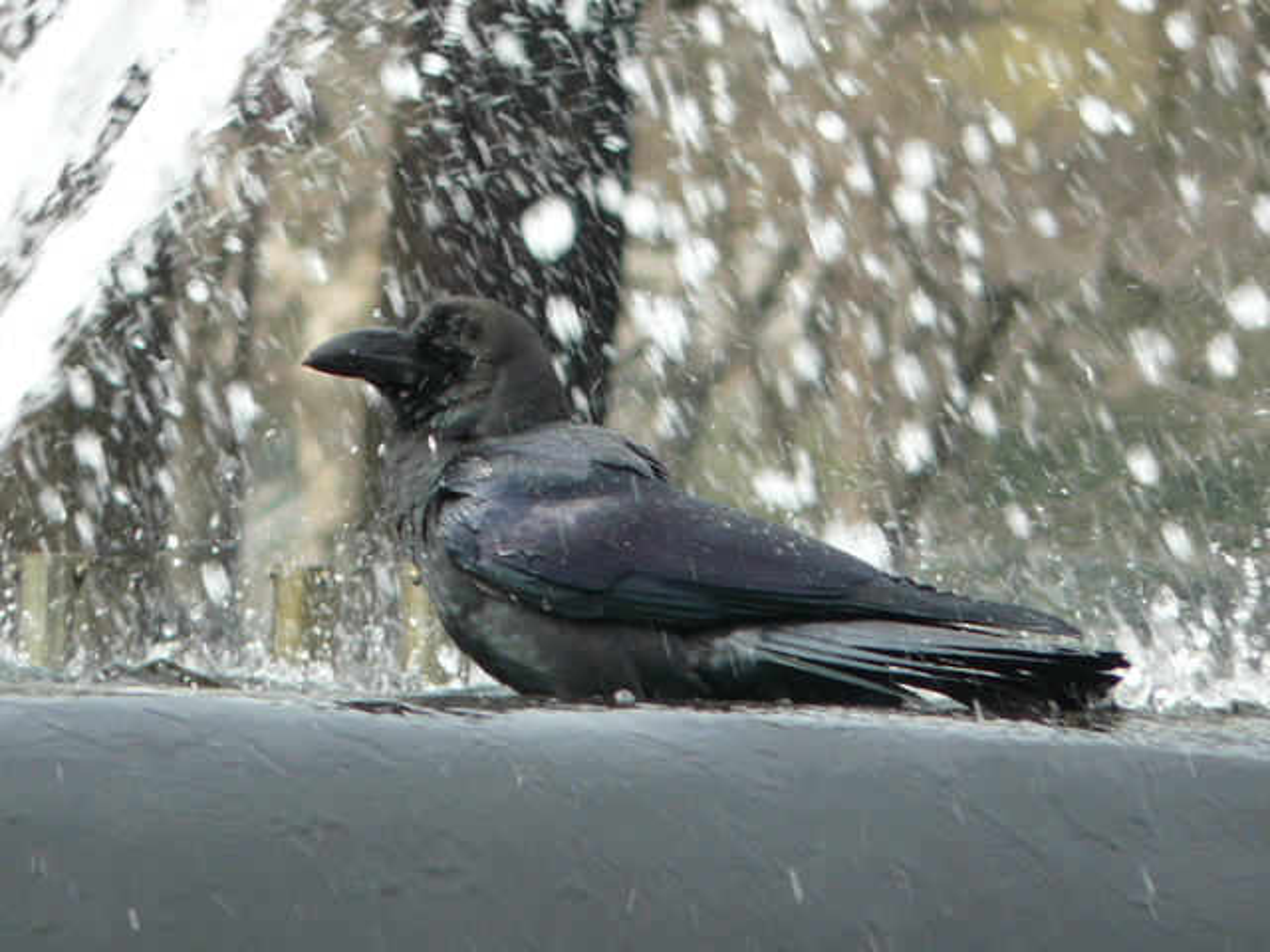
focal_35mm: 590
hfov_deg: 3.4
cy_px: 476
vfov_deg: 2.5
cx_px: 635
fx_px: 21646
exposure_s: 1/250
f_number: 4.5
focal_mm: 65.4
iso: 100
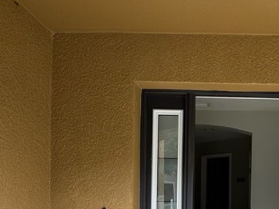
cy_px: 187
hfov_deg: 42.8
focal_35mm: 41
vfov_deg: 33.3
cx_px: 238
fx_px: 330
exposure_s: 1/99
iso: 40
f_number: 2.2
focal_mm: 2.22
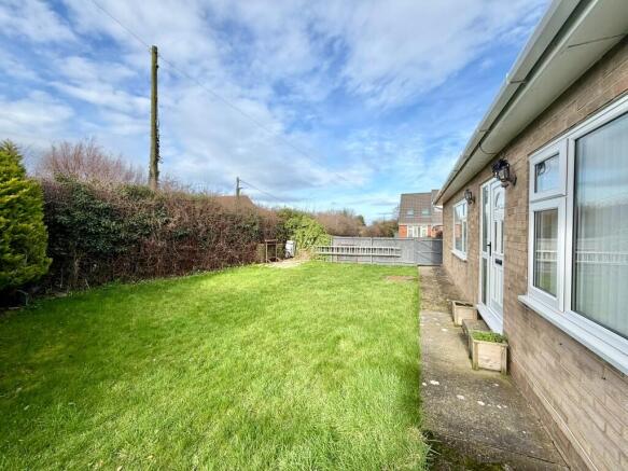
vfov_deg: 85.7
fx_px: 254
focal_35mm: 14
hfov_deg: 102.1
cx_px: 314
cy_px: 236
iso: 25
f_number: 2.2
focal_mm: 2.22
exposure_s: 1/770
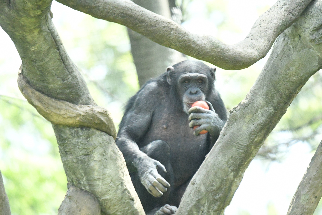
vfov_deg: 2.3
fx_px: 5366
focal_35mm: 600
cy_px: 108
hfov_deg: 3.4
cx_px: 161
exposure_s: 1/2500
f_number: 6.3
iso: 12800
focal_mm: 400
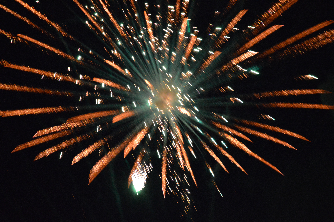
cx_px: 167
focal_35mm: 450
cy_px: 111
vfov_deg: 3.0
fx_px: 4171
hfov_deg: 4.6
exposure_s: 1/25
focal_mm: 300
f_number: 5.6
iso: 3200
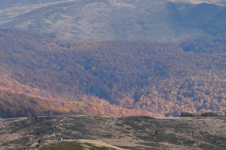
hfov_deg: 9.6
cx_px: 69
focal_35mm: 214
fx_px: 1342
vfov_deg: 6.4
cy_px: 89
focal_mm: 58
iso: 400
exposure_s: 1/800
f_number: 7.1
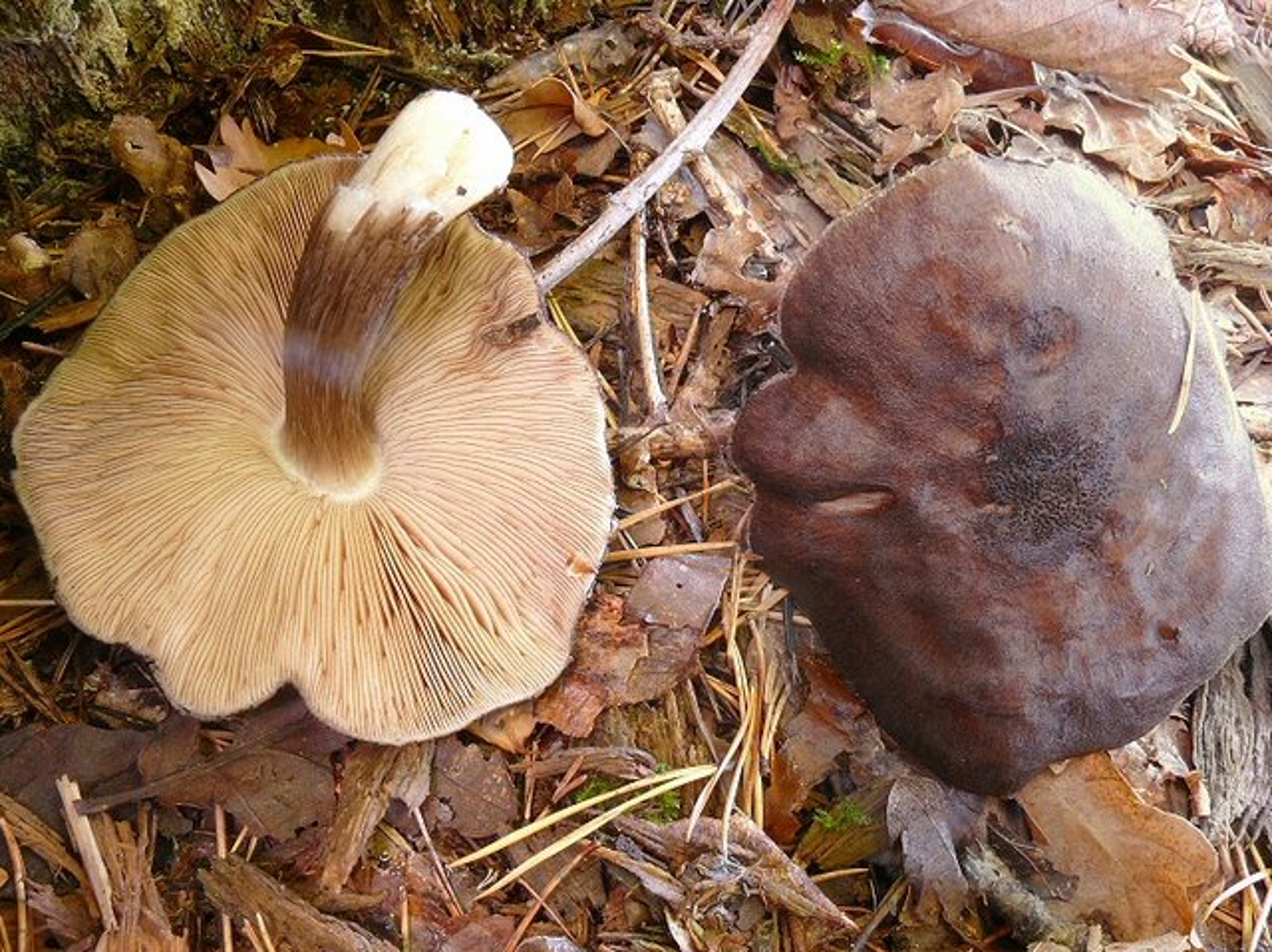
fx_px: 1285
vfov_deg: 40.6
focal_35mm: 35
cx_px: 636
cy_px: 476
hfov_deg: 52.7
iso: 100
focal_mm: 7.4
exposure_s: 1.3
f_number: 10
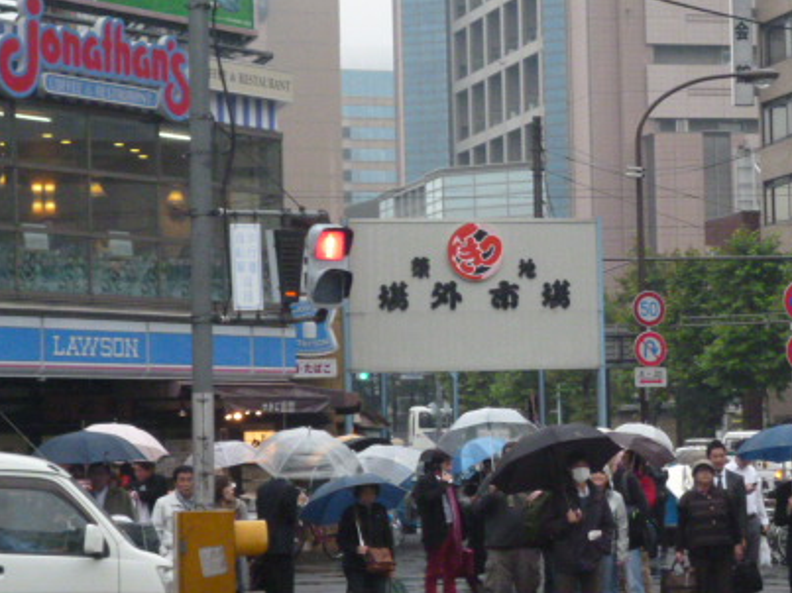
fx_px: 2836
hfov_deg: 15.8
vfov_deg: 11.9
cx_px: 613
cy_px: 310
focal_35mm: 124
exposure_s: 1/160
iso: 800
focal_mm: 13.9
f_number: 5.4
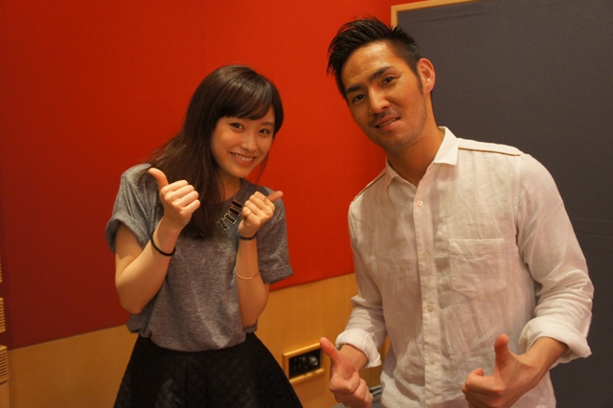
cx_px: 306
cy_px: 204
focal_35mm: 32
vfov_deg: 41.7
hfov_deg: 59.5
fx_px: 536
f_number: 4
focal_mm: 21
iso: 1600
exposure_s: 1/20
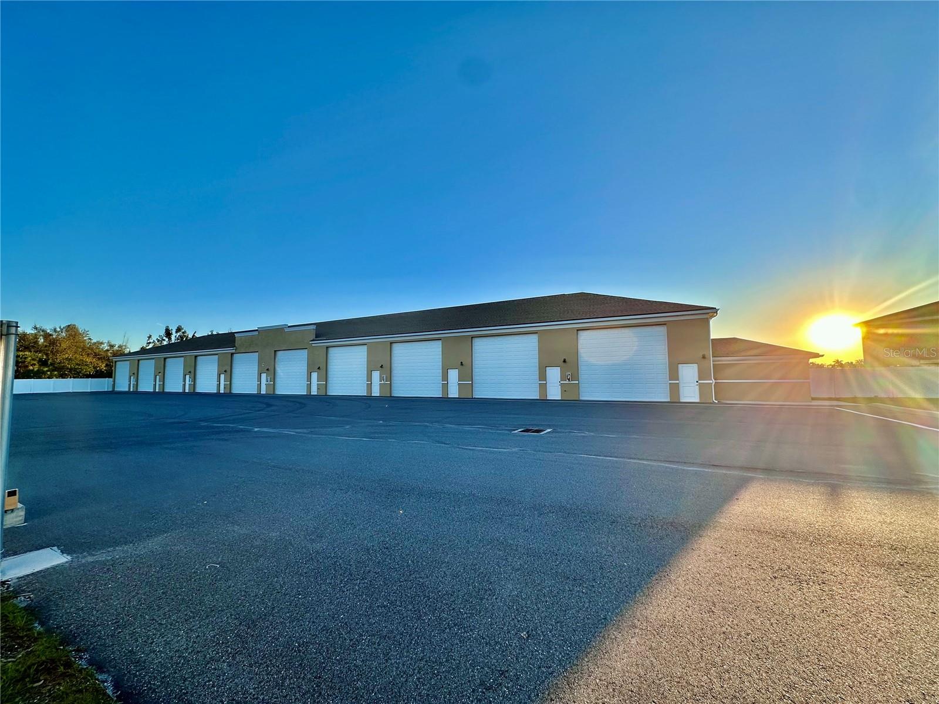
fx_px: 380
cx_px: 470
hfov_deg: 102.1
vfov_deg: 85.7
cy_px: 352
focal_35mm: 14
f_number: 2.2
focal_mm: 2.22
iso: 40
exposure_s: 1/734
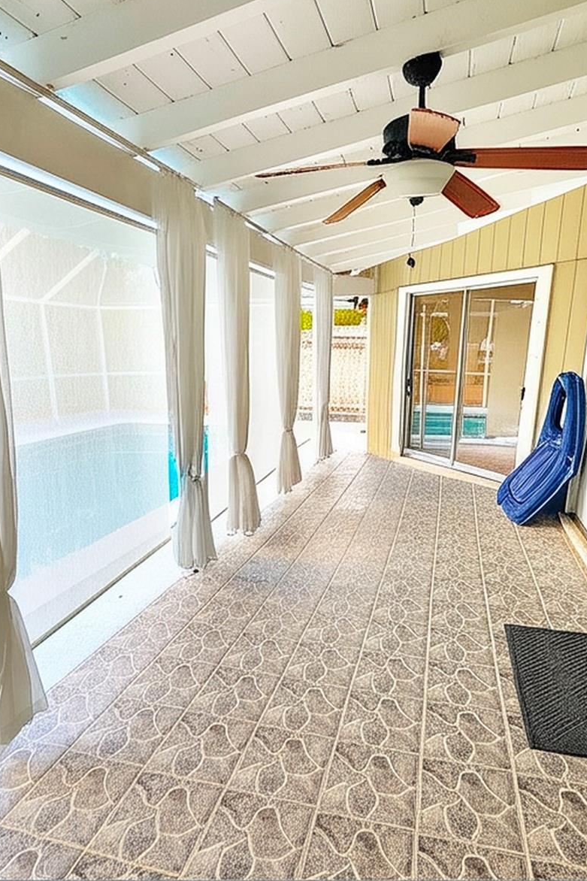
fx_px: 416
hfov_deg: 69.1
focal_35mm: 17
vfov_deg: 93.3
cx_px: 373
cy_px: 431
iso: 62
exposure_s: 1/153
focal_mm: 2.02
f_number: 1.7
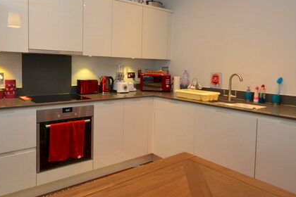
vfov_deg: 51.0
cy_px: 80
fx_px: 206
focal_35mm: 25
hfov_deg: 70.5
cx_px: 113
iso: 720
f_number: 3.5
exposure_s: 1/60
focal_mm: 10
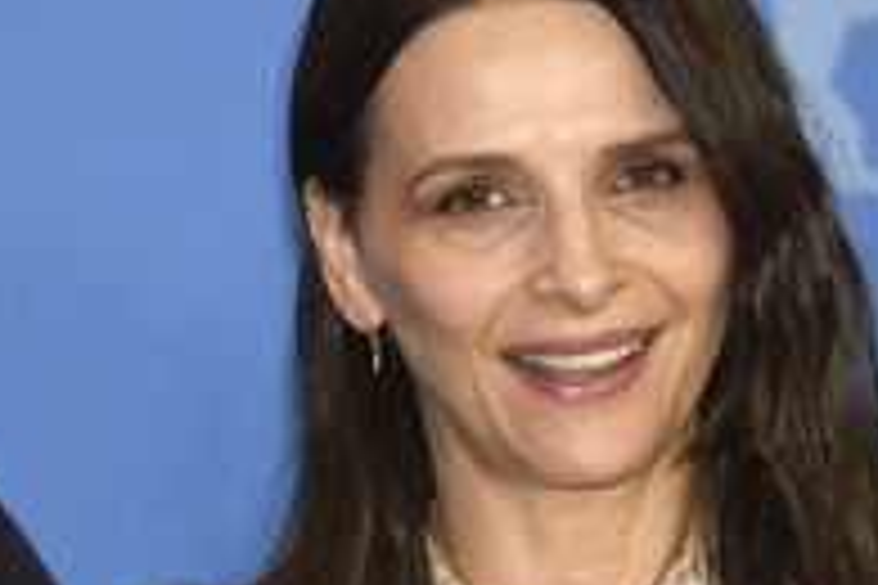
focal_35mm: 416
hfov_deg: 4.9
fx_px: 10145
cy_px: 310
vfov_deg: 3.3
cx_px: 47
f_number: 3.5
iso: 800
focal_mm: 180
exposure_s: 1/400
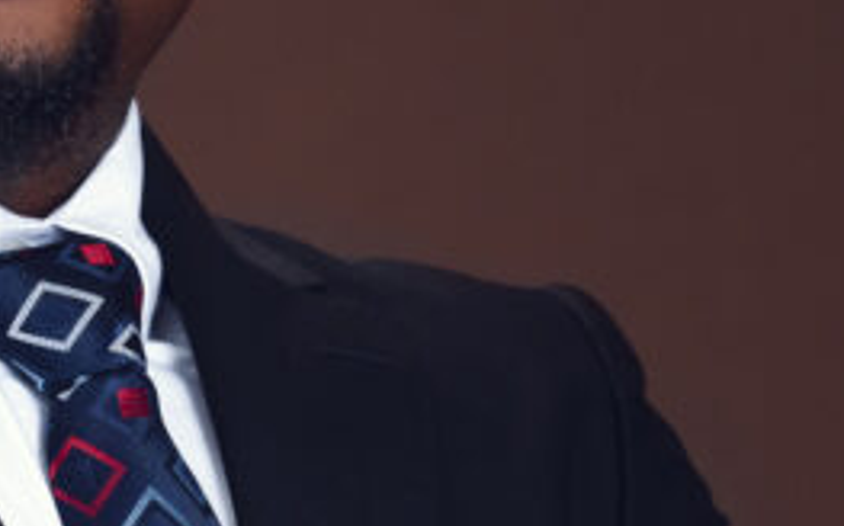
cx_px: 11
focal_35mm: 616
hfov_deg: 3.4
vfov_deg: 2.1
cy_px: 526
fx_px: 14160
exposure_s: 1/200
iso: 320
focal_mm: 155
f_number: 5
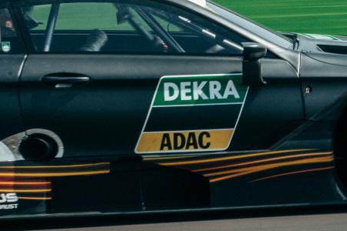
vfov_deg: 3.1
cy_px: 87
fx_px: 4212
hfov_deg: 4.7
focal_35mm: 437
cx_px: 209
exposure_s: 1/80
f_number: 22
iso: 250
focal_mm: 192
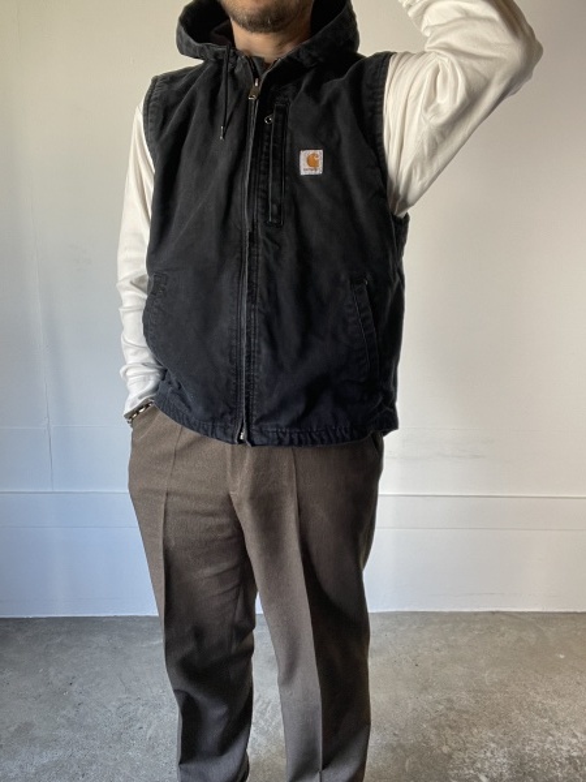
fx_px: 677
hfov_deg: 46.8
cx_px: 293
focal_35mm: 30
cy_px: 391
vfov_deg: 60.0
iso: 100
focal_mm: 2.71
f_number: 2.2
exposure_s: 1/50
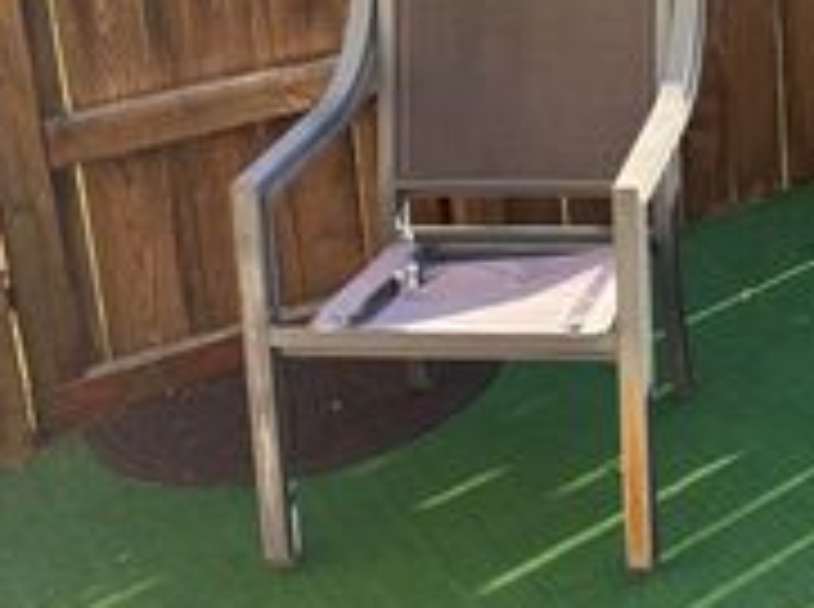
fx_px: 1690
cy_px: -74
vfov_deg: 19.4
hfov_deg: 24.6
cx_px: 962
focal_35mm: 72
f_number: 1.6
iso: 50
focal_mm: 5.96
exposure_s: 1/510
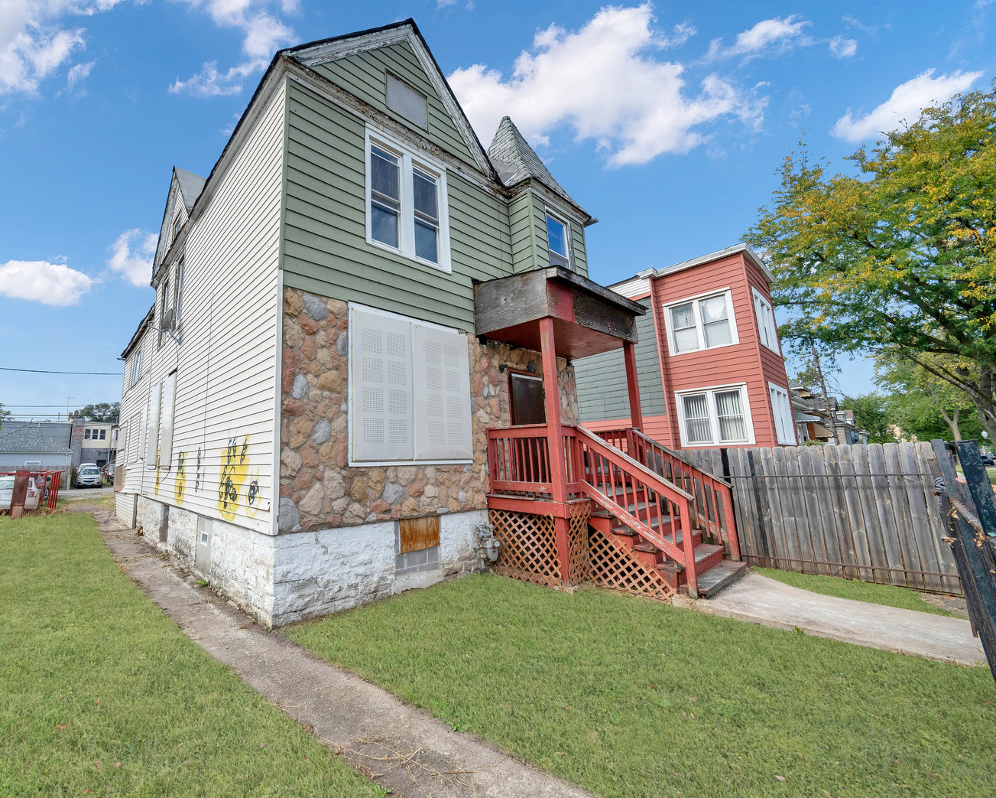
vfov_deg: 88.0
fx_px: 413
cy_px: 390
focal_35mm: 14
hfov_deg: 98.8
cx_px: 379
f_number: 13
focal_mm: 12
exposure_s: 1/400
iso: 800
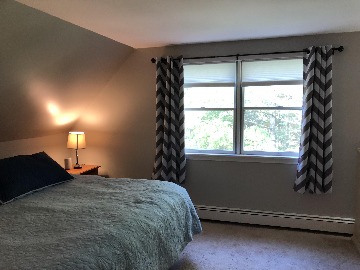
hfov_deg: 63.4
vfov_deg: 49.7
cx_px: 180
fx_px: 291
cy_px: 135
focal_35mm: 28
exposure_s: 1/24
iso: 40
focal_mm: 3.99
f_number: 1.8
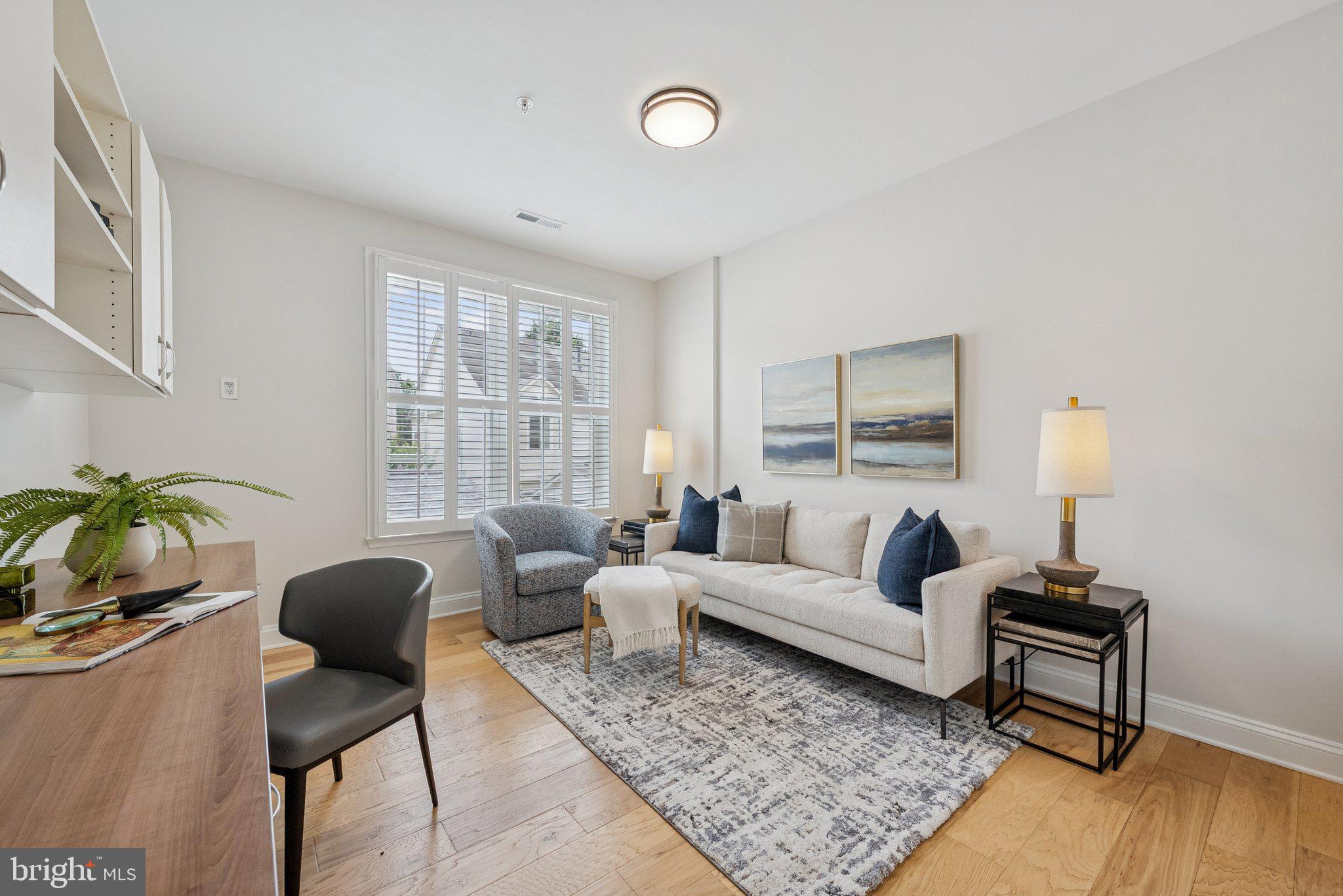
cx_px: 672
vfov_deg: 81.3
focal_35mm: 14
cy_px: 448
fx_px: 522
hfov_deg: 104.2
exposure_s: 1/125
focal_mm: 14
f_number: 7.1
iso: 640
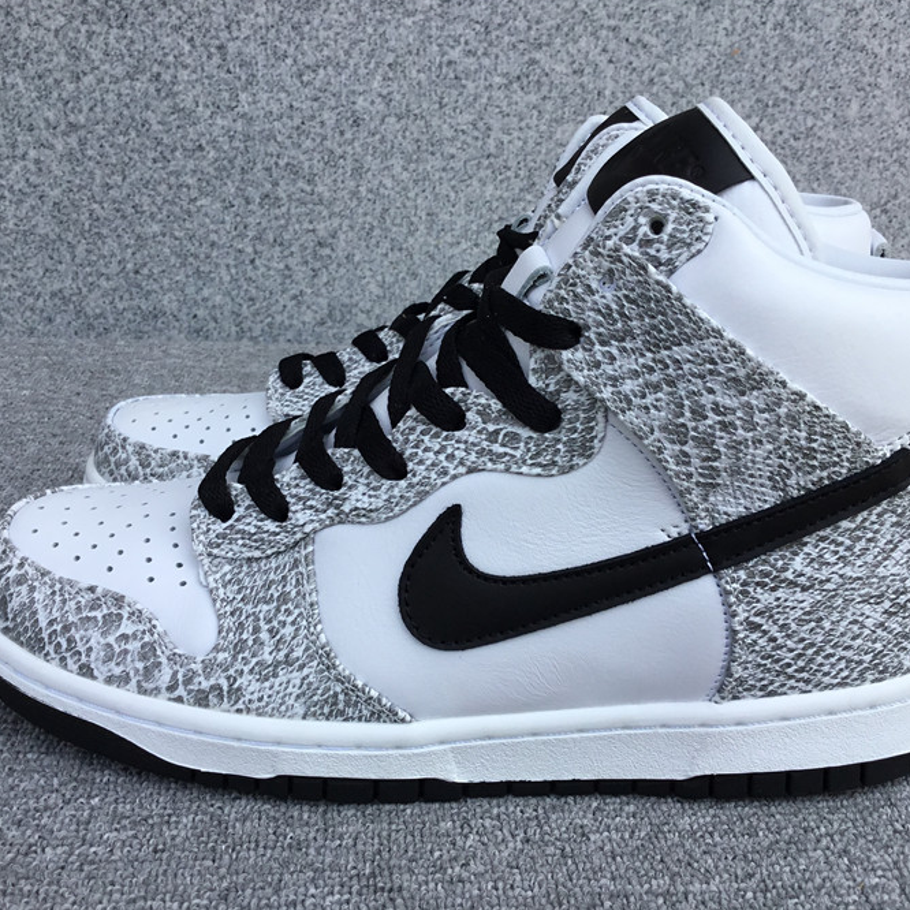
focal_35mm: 37
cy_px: 457
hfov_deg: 44.9
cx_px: 471
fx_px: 1100
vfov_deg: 44.9
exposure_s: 1/566
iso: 25
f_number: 2.4
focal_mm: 3.3
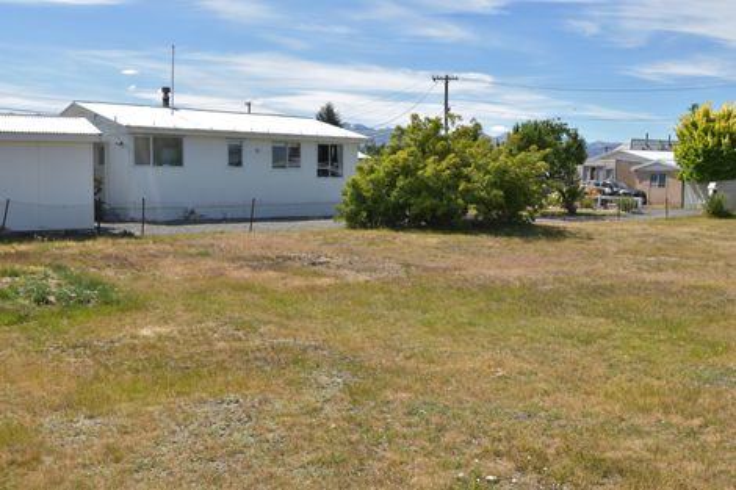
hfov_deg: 53.1
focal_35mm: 36
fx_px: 736
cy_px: 245
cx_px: 368
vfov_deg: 36.8
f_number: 11
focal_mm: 24
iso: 100
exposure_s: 1/200
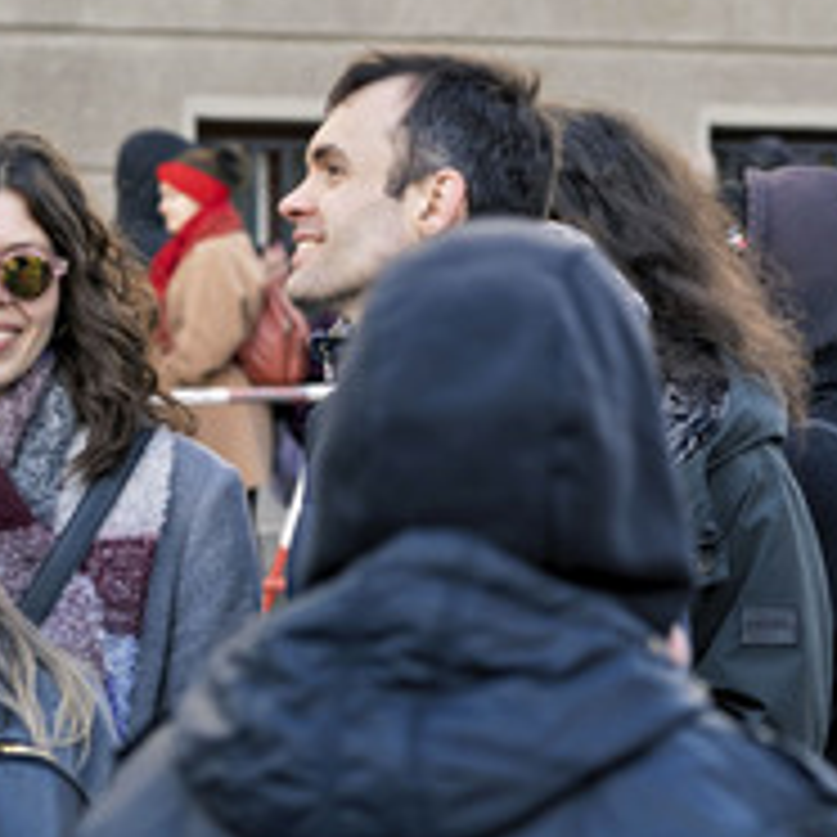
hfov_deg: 6.6
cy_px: 351
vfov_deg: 6.7
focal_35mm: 262
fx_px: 7167
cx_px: 947
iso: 125
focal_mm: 85
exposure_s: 1/125
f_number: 4
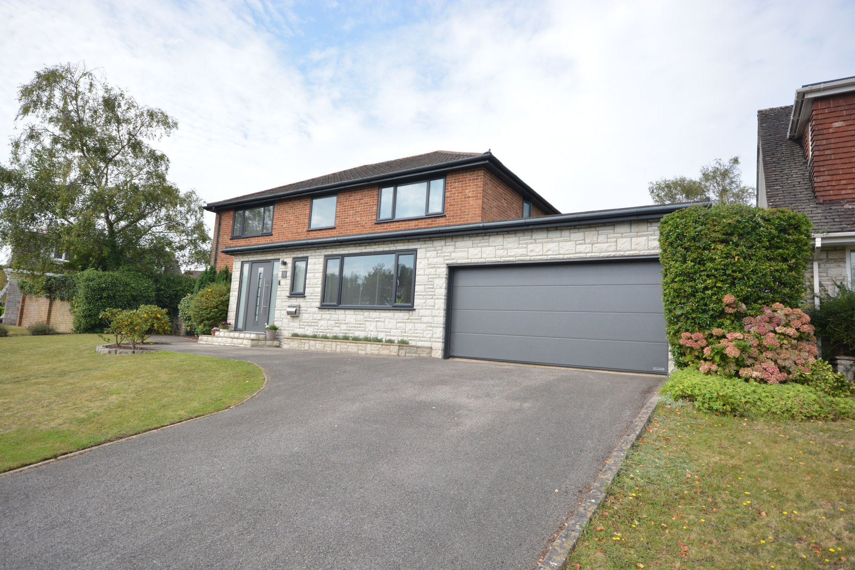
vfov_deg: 59.5
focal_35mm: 21
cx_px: 428
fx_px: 499
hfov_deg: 81.2
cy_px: 285
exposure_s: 1/640
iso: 400
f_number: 8
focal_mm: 14
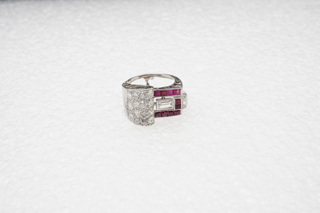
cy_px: 106
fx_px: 400
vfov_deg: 29.9
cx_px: 160
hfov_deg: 43.6
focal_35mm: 45
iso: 640
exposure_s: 1/125
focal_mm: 30
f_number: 22
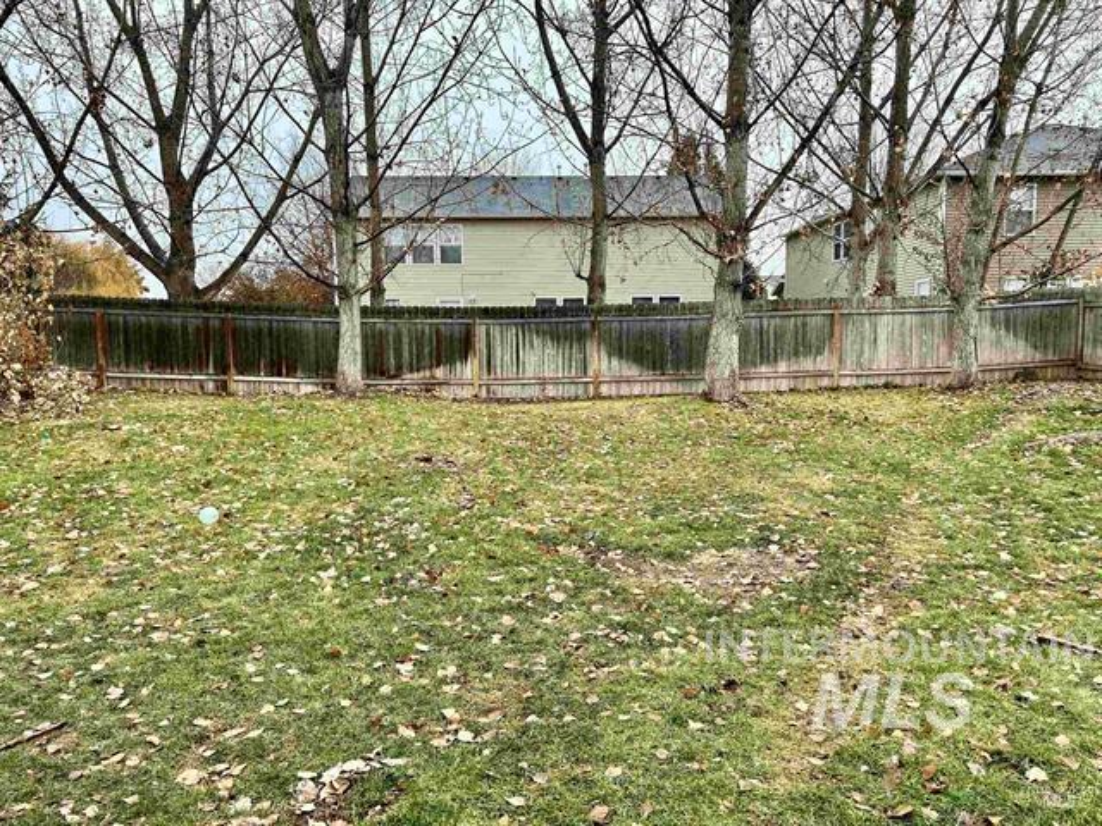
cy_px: 413
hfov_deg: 67.3
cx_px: 551
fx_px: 828
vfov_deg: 53.1
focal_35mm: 26
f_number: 1.5
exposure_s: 1/227
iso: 40
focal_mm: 5.7
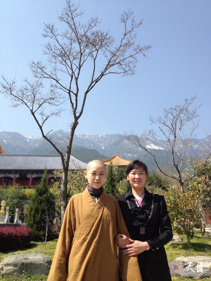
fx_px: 284
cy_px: 140
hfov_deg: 40.7
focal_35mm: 35
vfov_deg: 52.6
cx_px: 106
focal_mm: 4.28
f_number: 2.4
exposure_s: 1/1126
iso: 64
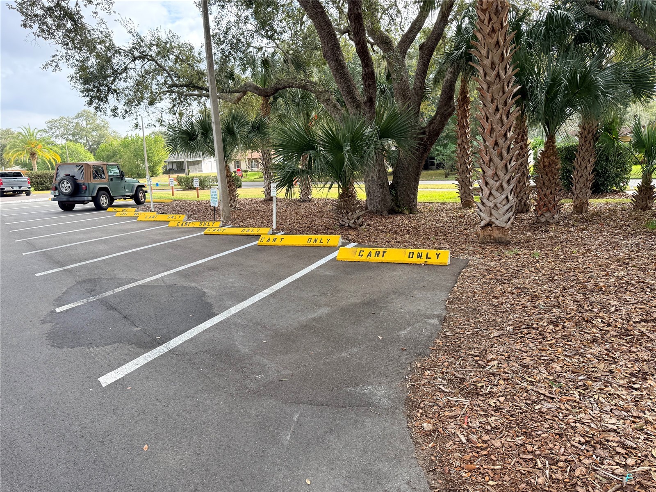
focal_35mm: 24
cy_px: 246
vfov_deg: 56.8
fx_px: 455
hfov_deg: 71.6
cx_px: 328
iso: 100
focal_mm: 6.76
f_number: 1.78
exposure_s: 1/868
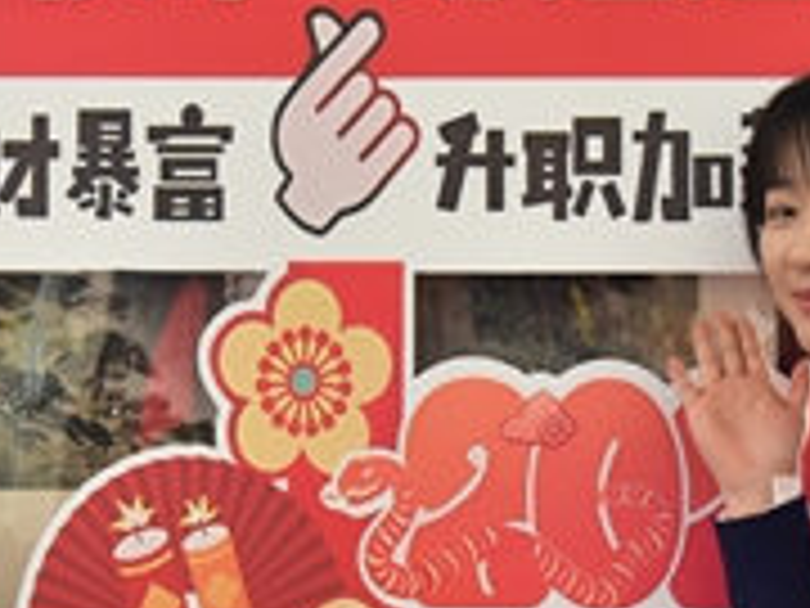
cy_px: 347
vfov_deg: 13.2
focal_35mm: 112
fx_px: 2621
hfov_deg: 17.6
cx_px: 378
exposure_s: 1/100
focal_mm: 35
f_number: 6.3
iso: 4000
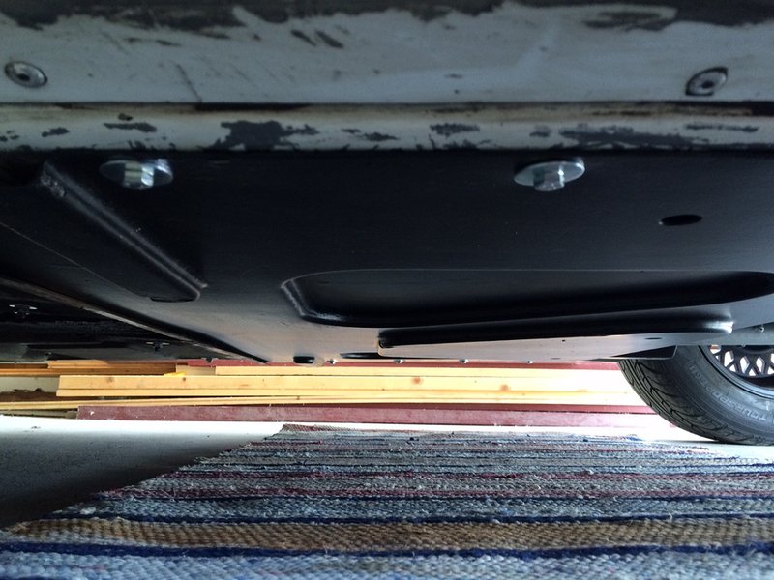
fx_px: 648
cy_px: 290
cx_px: 387
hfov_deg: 61.7
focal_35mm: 29
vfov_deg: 48.2
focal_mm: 4.15
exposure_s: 1/33
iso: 200
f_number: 2.2
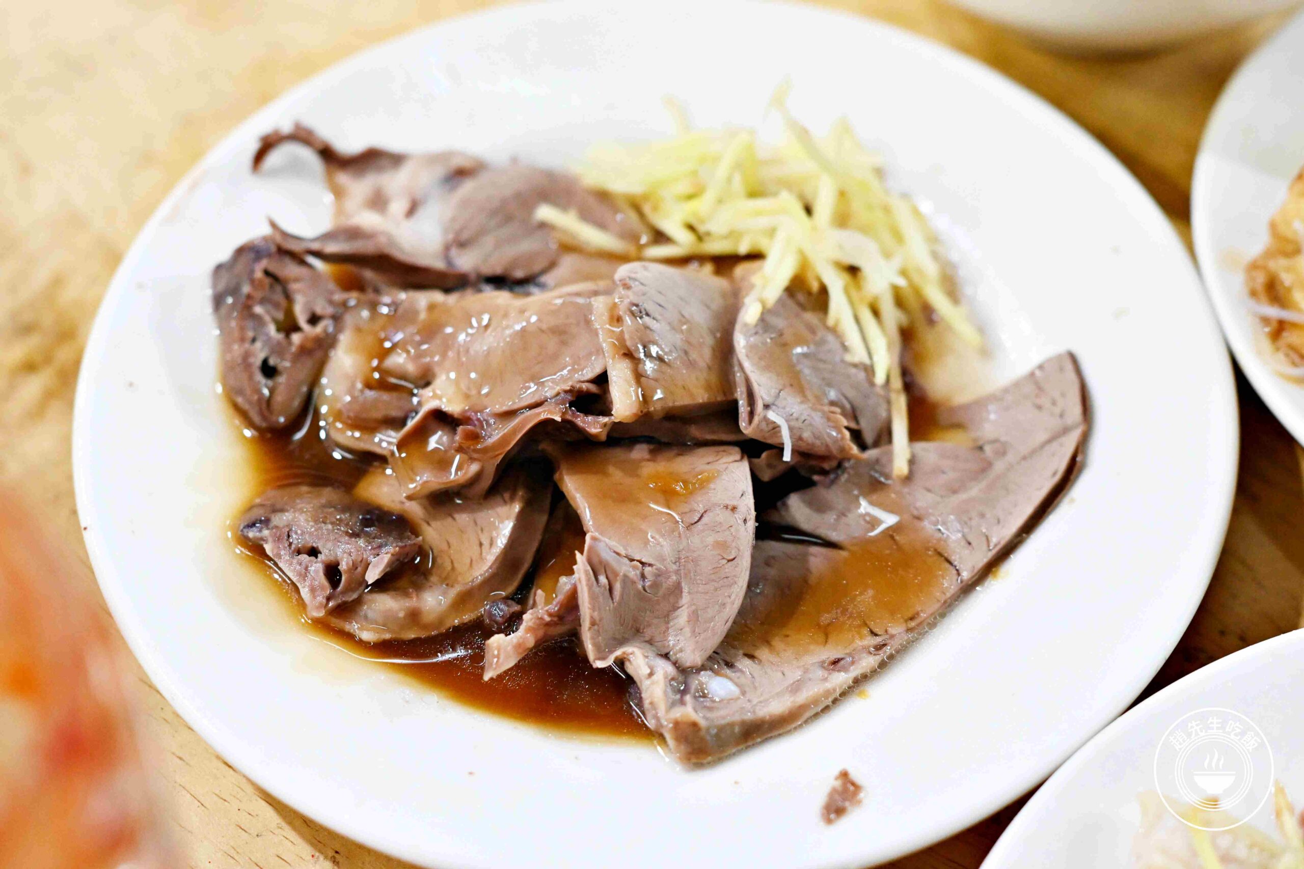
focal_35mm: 75
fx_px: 2717
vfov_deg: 18.2
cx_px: 652
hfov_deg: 27.0
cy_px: 434
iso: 2200
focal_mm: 50
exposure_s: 1/200
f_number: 3.2
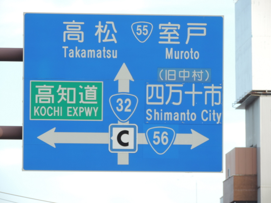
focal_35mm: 325
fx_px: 2544
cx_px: 136
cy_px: 102
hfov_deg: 6.1
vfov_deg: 4.6
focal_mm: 57.9
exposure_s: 1/200
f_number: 4.8
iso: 160
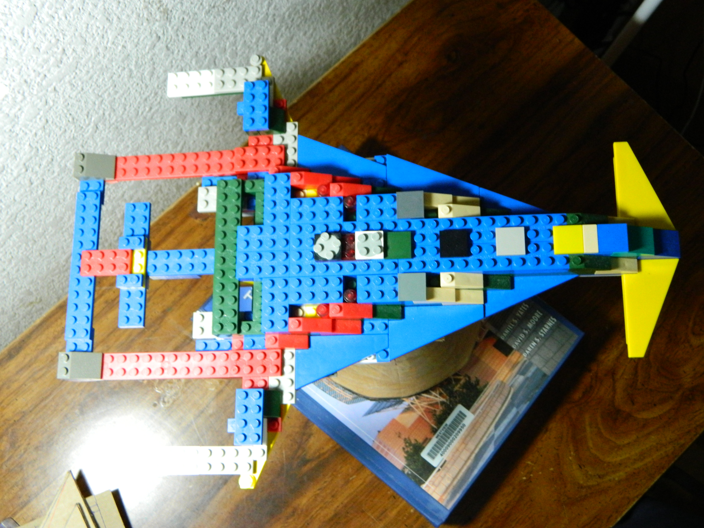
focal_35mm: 41
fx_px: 834
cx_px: 352
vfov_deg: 35.1
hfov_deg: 45.8
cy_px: 264
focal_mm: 7.3
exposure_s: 1/30
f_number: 3.5
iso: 400
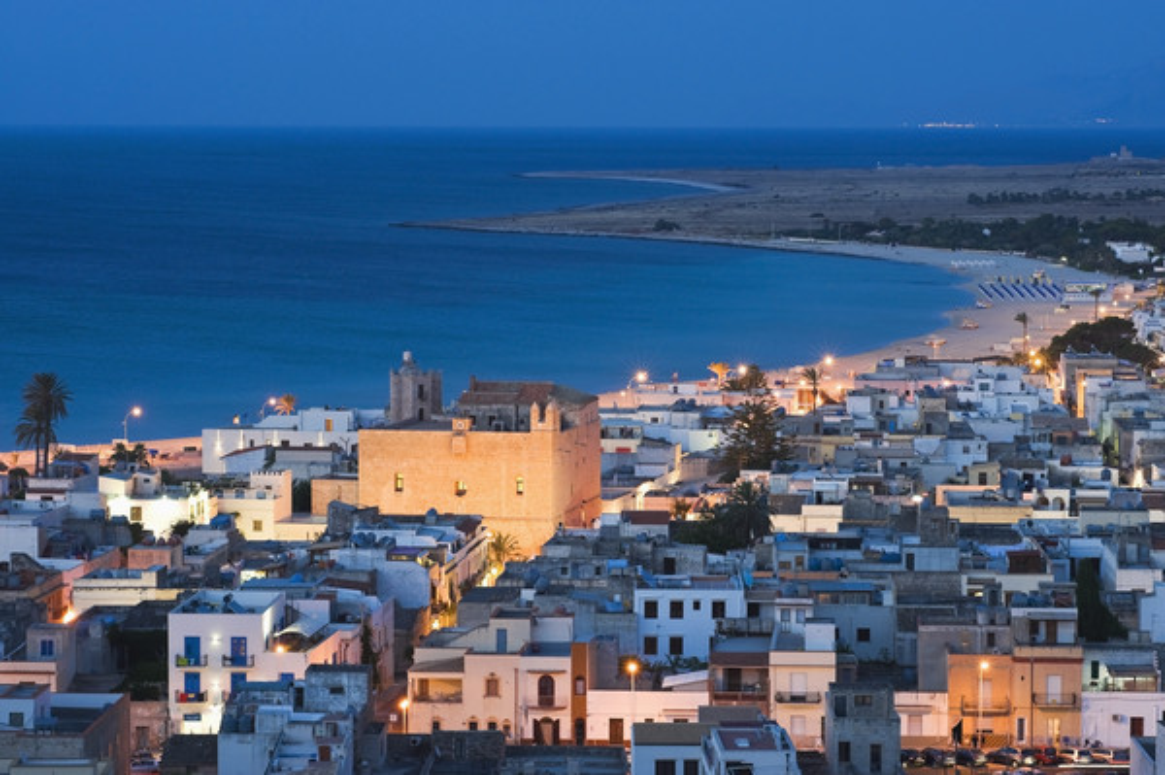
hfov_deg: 19.5
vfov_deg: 13.0
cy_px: 388
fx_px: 3395
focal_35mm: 105
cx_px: 582
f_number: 8
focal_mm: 105
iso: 400
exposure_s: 1/1.25
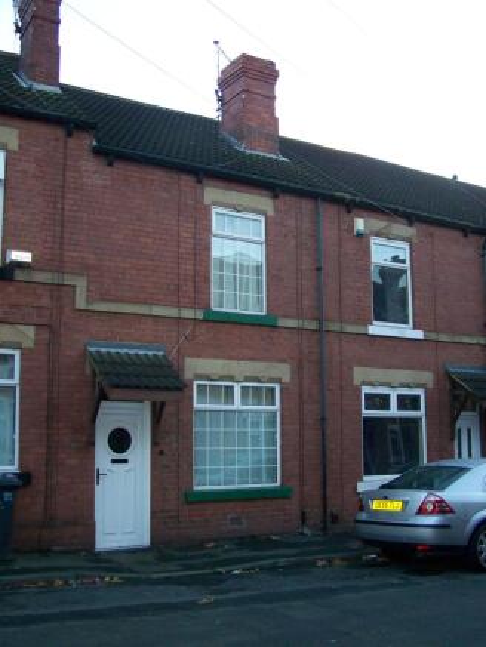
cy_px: 324
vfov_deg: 49.0
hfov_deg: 37.7
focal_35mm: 38
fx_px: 711
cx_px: 243
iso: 200
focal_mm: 6.3
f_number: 2.8
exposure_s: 1/50
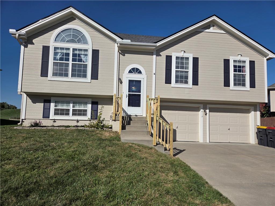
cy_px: 103
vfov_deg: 58.9
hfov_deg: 73.9
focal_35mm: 23
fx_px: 183
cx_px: 138
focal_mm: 5.4
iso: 50
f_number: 1.8
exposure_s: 1/7891
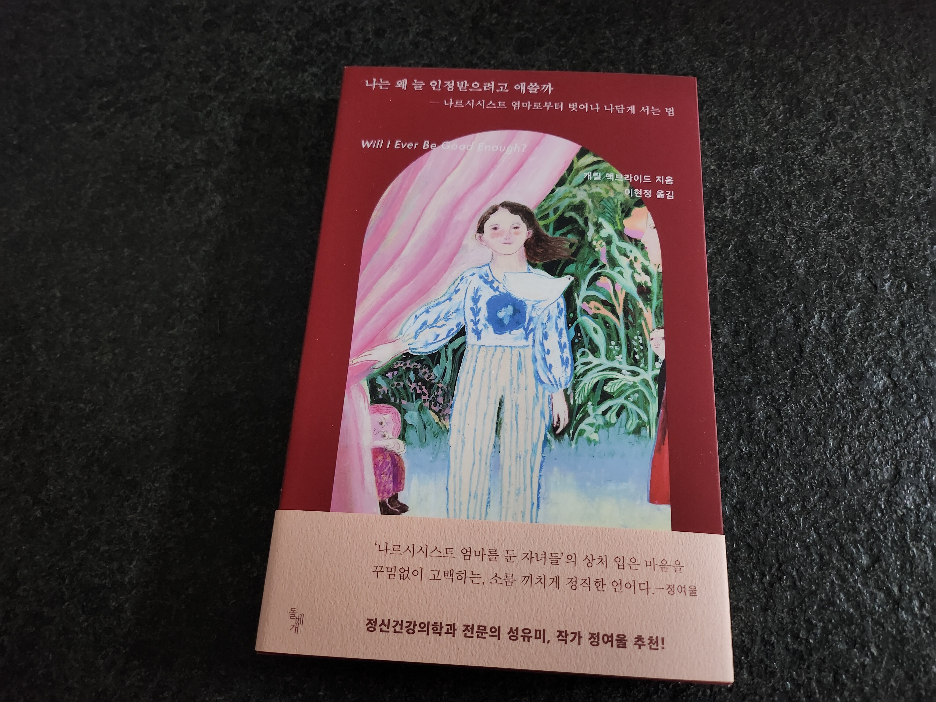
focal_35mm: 24
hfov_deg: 71.6
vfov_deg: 56.8
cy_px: 351
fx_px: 649
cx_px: 468
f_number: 1.8
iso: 640
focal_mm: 5
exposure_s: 1/24
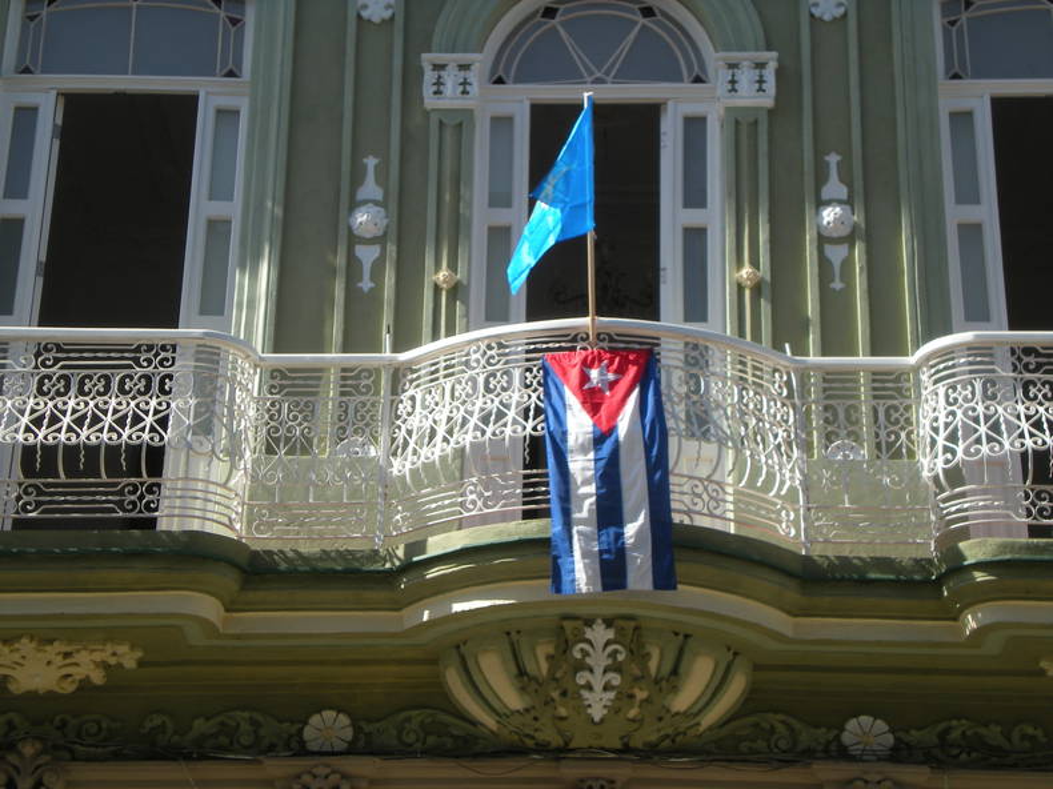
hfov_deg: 26.3
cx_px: 526
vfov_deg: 19.9
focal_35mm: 74
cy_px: 394
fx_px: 2250
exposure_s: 1/146
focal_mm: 12.3
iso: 64
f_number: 6.5
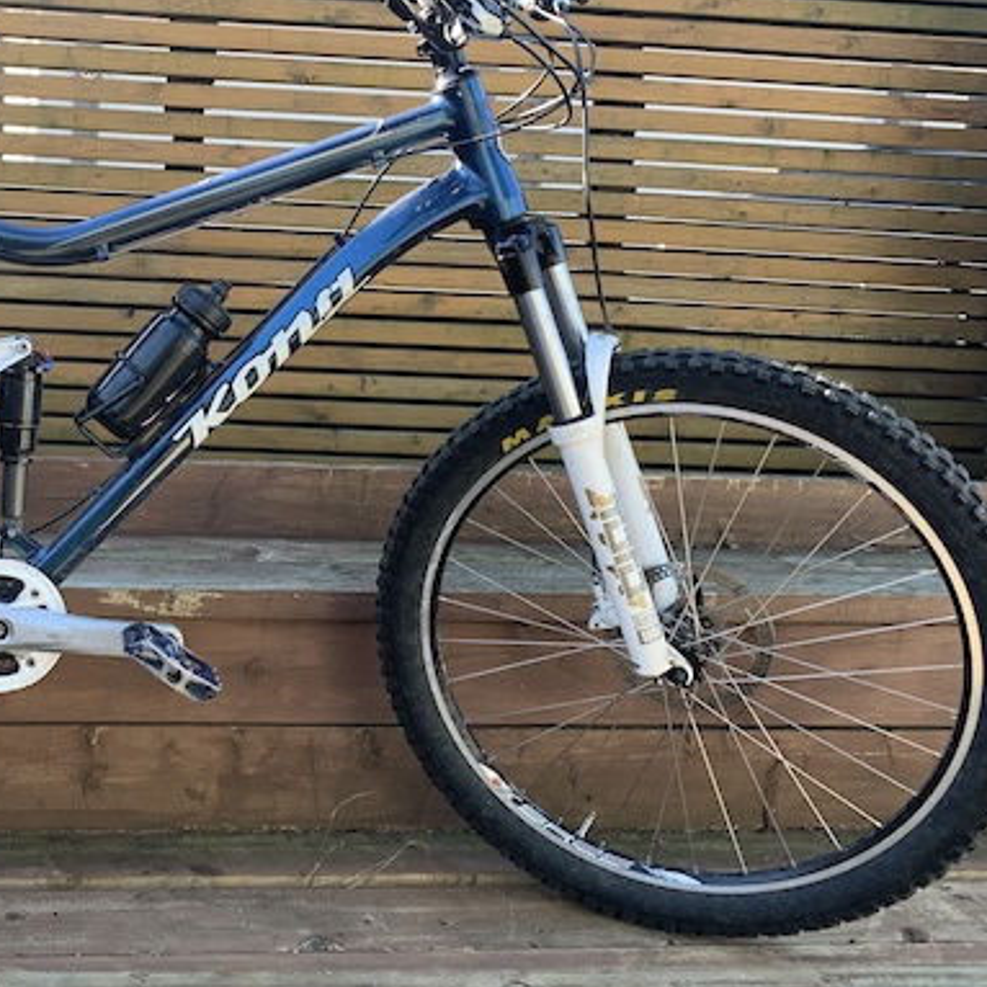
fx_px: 1548
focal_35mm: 48
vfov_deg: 35.3
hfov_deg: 33.8
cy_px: 428
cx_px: 129
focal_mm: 4.25
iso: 32
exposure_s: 1/122
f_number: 1.8
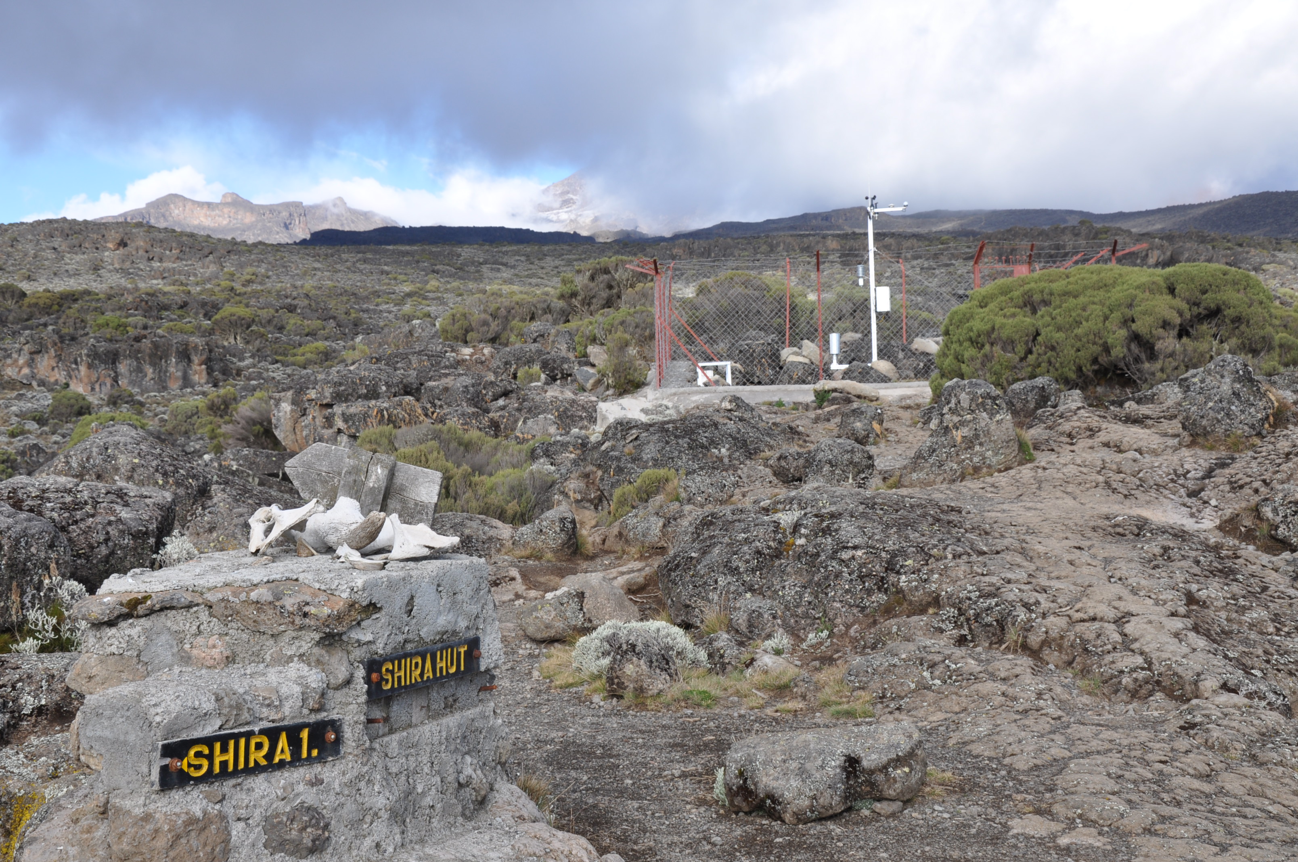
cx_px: 649
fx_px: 1891
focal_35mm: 52
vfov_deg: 25.7
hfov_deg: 37.9
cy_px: 431
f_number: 11
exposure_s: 1/125
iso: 200
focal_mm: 35
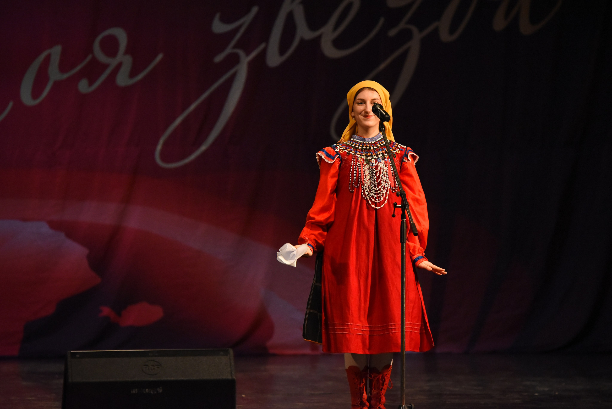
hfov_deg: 10.3
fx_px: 3401
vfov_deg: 6.9
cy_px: 204
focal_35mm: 200
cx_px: 306
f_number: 3.5
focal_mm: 200
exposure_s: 1/640
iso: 5000
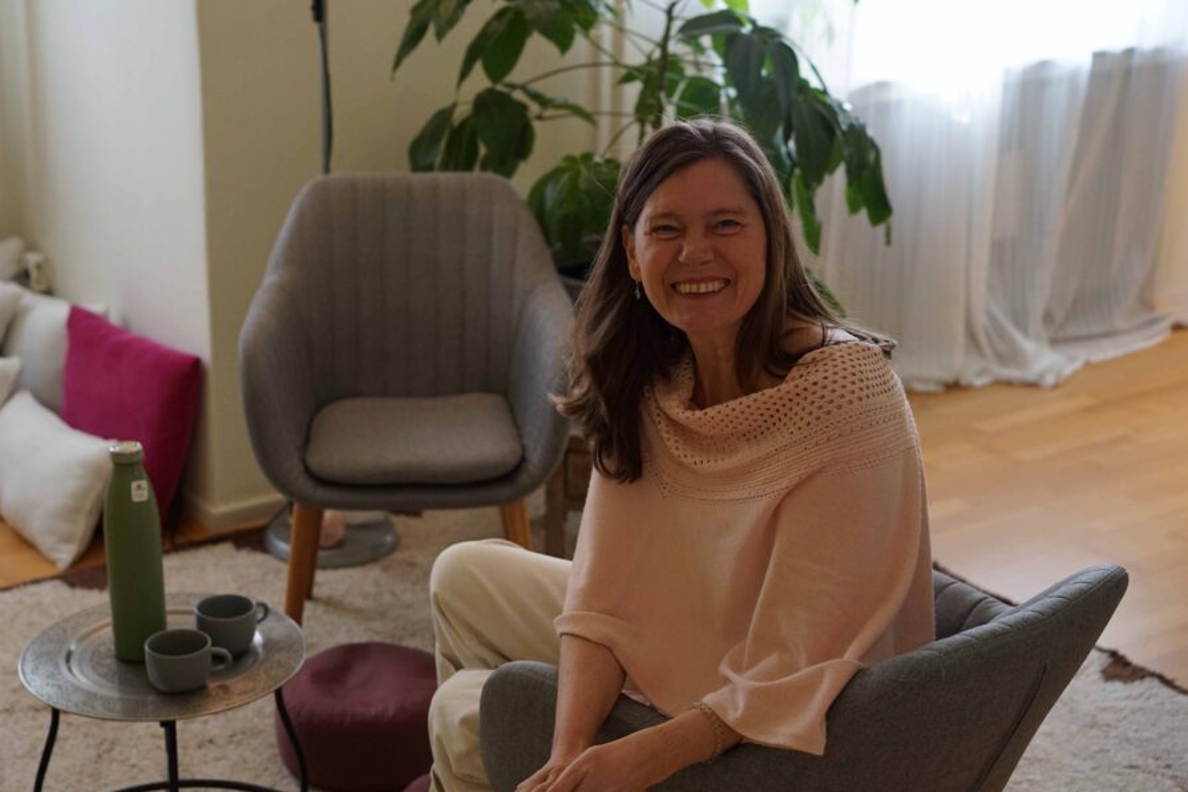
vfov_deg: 21.6
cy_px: 379
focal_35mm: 63
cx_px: 521
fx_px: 2079
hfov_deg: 31.9
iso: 1250
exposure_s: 1/160
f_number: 4
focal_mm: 55
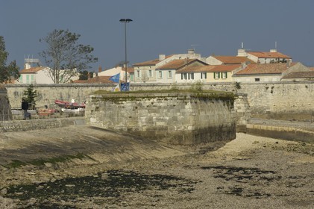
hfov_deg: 10.6
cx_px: 157
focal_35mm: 195
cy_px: 104
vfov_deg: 7.0
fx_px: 1699
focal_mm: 130
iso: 100
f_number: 11
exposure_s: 1/160
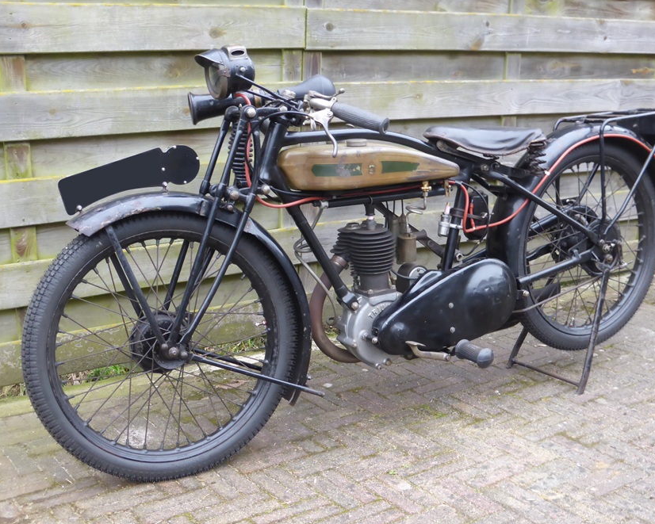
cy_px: 266
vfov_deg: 30.3
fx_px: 969
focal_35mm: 50
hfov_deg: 37.3
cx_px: 355
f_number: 4.2
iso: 400
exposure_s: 1/60
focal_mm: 8.5
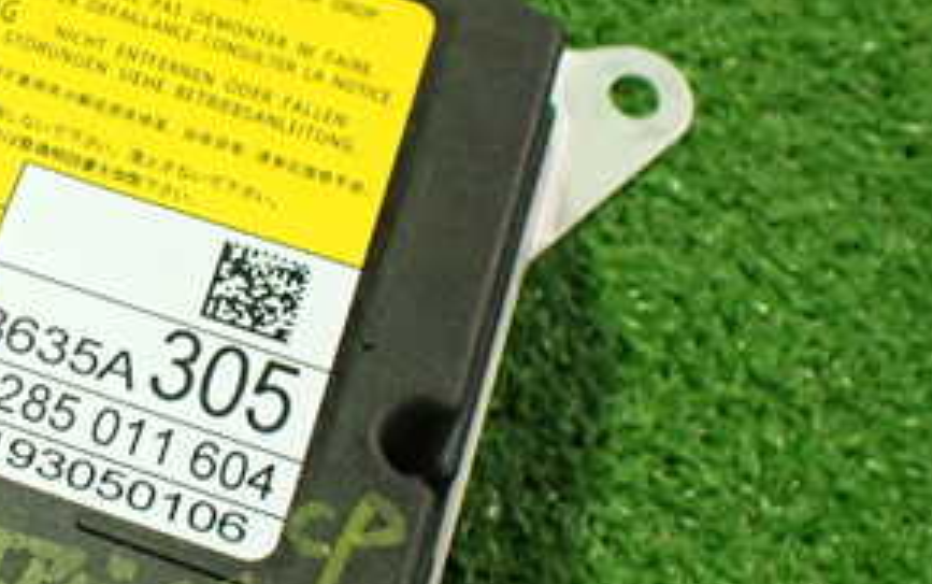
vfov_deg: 19.7
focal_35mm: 66
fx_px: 1677
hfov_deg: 29.4
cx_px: 42
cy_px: 303
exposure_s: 1/60
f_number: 2.3
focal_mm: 5.4
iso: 800
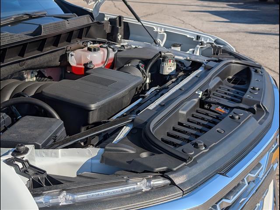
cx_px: 140
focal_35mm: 49
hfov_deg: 38.9
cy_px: 105
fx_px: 396
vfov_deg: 29.7
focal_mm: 6.9
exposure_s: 1/1429
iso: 20
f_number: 1.68
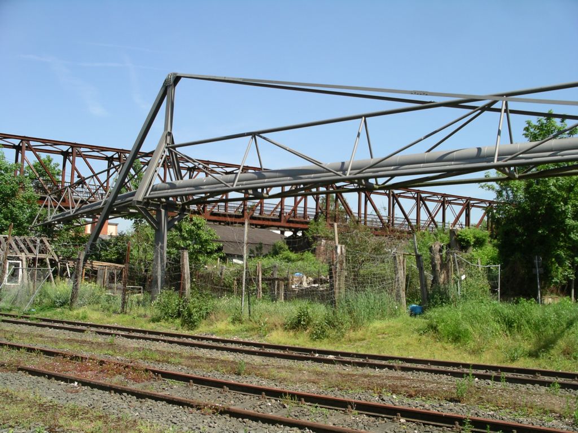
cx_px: 289
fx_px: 618
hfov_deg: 50.1
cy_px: 216
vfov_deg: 38.7
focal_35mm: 37
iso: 64
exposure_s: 1/320
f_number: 5
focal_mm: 7.8
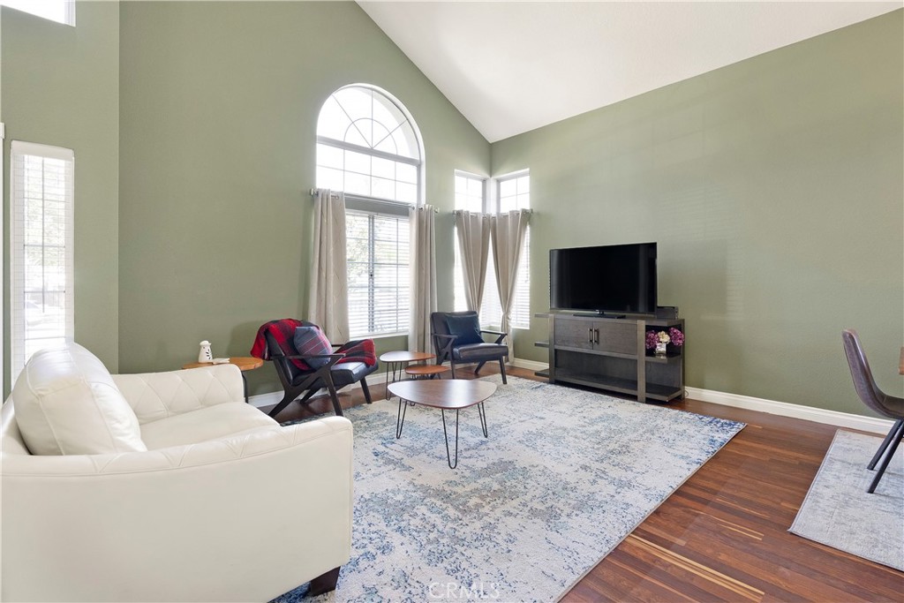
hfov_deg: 96.7
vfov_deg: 73.8
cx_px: 452
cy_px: 302
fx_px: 402
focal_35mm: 16
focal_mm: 16
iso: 3200
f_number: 5.6
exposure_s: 1/50
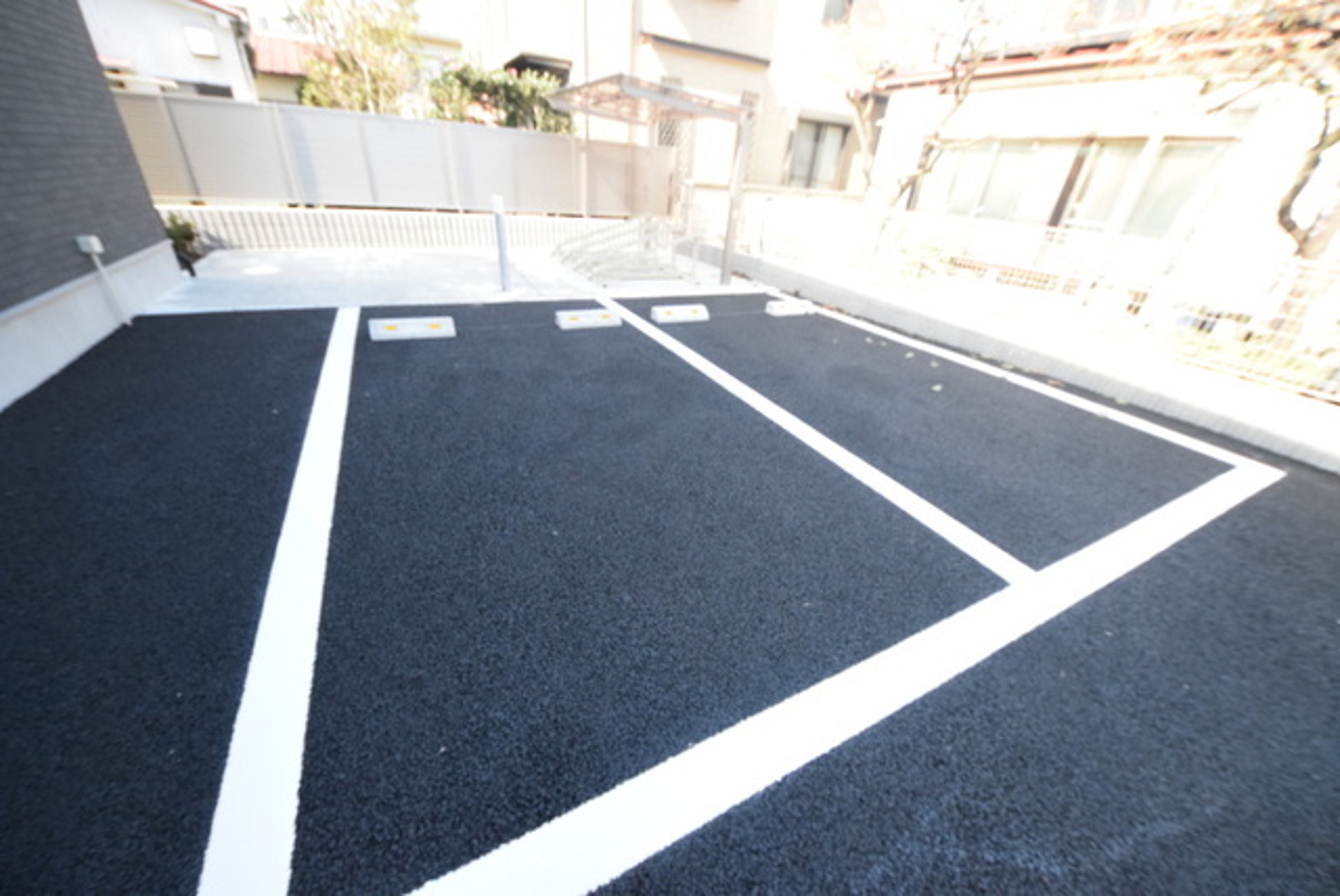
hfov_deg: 112.6
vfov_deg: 90.1
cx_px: 670
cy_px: 448
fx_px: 447
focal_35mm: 12
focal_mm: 8
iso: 3200
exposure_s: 1/400
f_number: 10
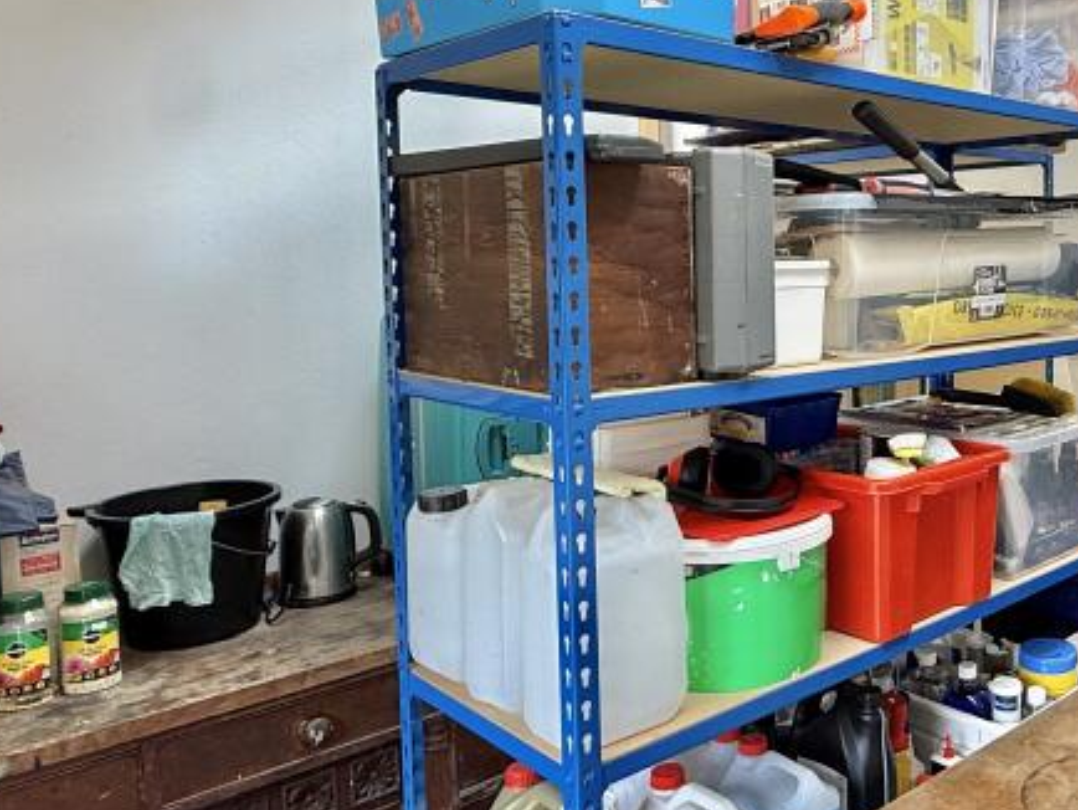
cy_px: 323
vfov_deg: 42.8
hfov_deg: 50.6
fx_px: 1028
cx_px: 917
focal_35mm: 33
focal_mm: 2.22
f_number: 2.2
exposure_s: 1/100
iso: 64
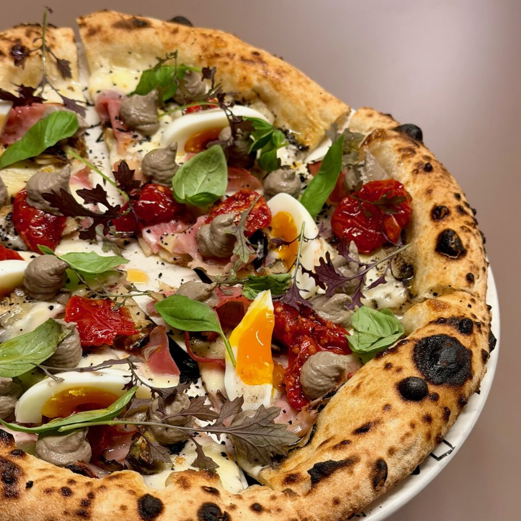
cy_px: 308
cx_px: 260
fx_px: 971
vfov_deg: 30.0
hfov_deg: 30.0
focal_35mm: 57
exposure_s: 1/50
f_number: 1.78
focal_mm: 6.76
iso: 160
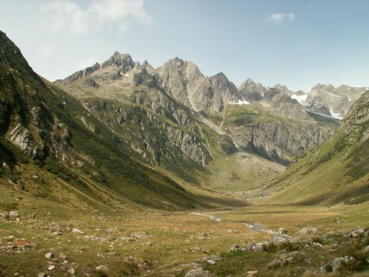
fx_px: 373
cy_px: 138
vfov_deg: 40.7
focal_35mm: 35
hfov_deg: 52.6
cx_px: 184
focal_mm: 5.86
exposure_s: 1/125
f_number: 8
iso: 50
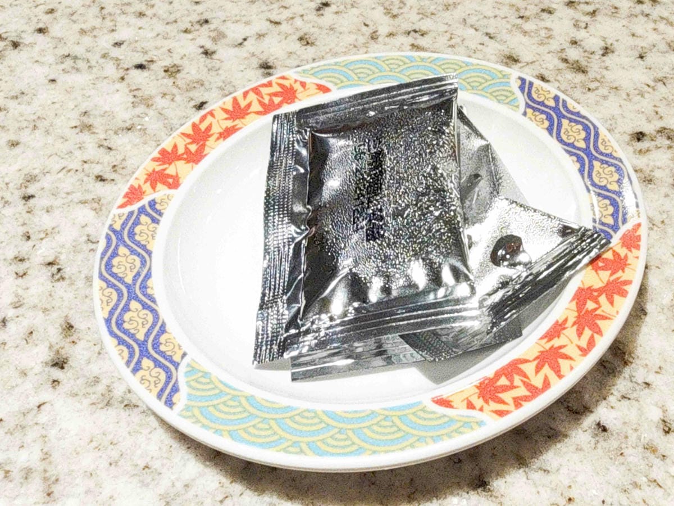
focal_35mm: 46
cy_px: 253
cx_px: 337
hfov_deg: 41.2
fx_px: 896
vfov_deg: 31.5
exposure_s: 1/60
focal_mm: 2.03
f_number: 1.8
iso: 125
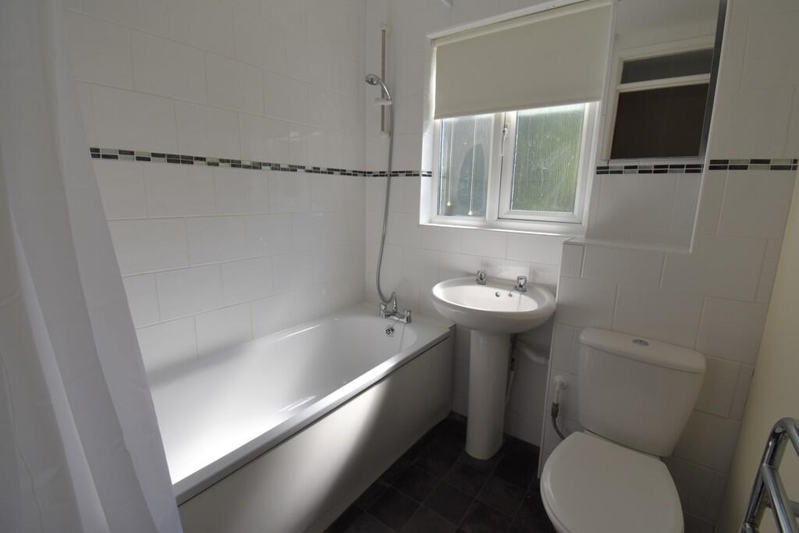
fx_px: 333
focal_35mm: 15
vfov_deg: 77.3
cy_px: 266
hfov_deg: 100.4
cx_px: 400
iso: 200
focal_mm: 10
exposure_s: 1/250
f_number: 7.1
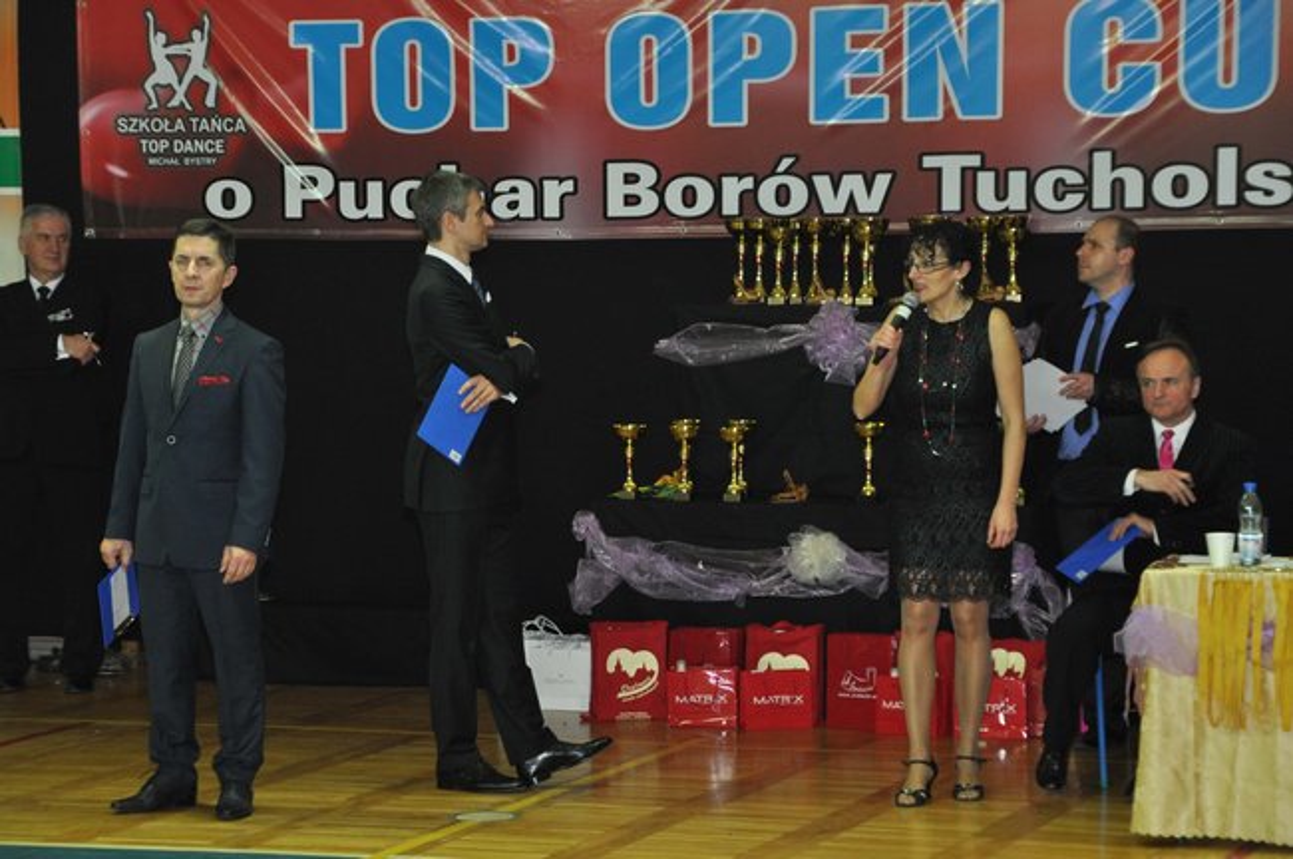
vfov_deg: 14.0
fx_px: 3498
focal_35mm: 98
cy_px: 430
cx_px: 646
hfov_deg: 20.9
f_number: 5
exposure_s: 1/60
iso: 800
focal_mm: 65
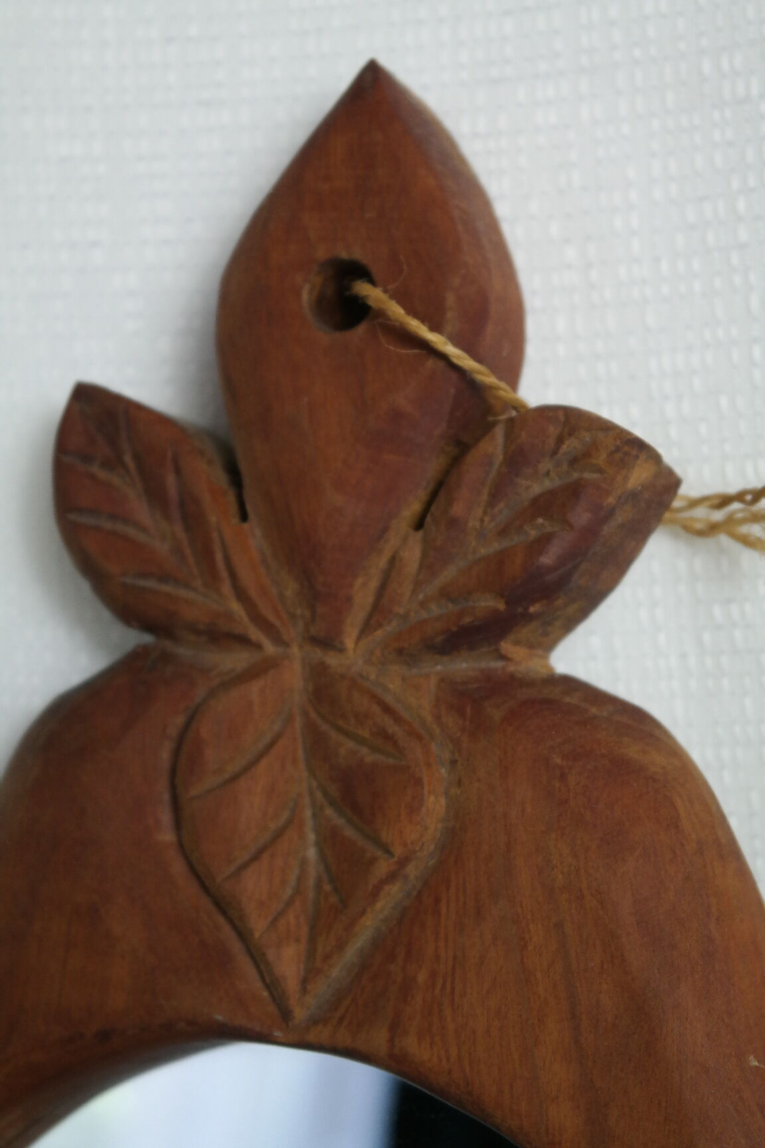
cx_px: 382
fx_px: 2454
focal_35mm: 77
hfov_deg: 17.7
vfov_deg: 26.3
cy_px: 574
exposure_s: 1/80
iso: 1600
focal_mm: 50
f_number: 5.6
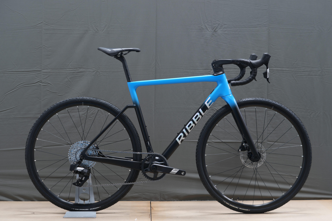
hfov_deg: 28.8
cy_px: 110
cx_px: 166
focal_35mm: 70
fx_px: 646
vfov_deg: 19.5
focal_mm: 70
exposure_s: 1/6
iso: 100
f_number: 5
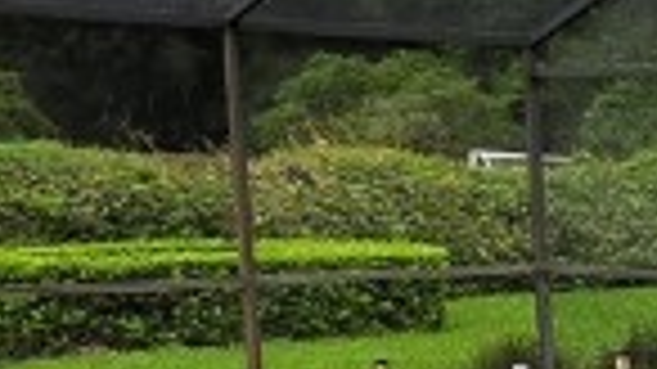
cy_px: 410
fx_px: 1724
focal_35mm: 99
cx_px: 1467
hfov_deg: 15.2
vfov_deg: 12.0
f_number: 1.9
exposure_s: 1/845
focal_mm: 2.2
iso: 40
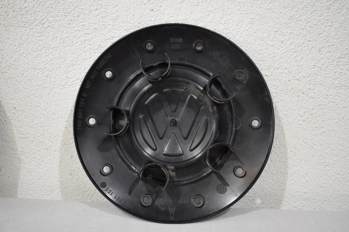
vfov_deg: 33.0
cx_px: 174
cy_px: 116
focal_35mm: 40
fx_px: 393
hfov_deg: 47.9
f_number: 4
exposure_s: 1/160
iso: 800
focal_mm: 27
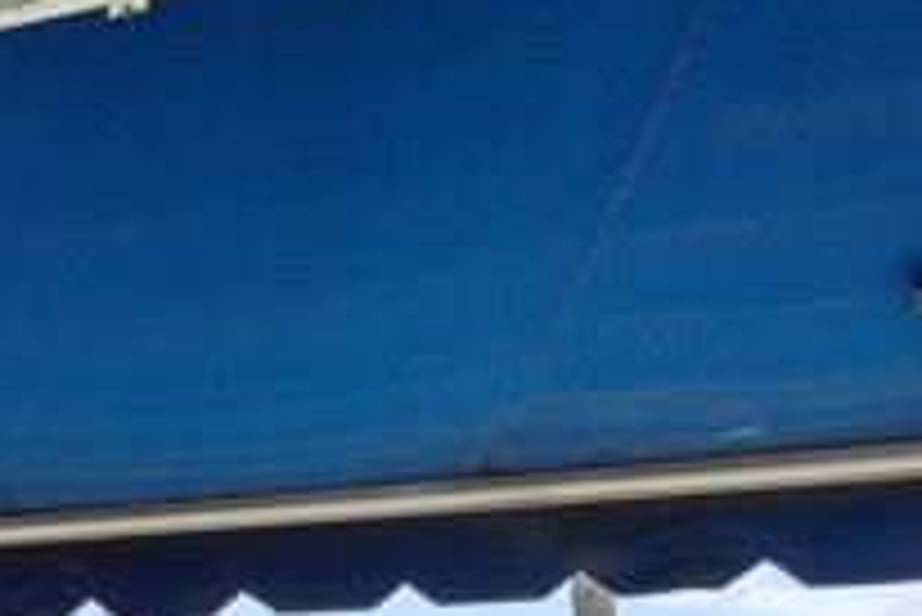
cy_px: 848
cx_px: -301
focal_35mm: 52
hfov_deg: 29.9
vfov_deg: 22.7
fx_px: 1321
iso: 800
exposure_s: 1/200
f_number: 9
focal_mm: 16.5
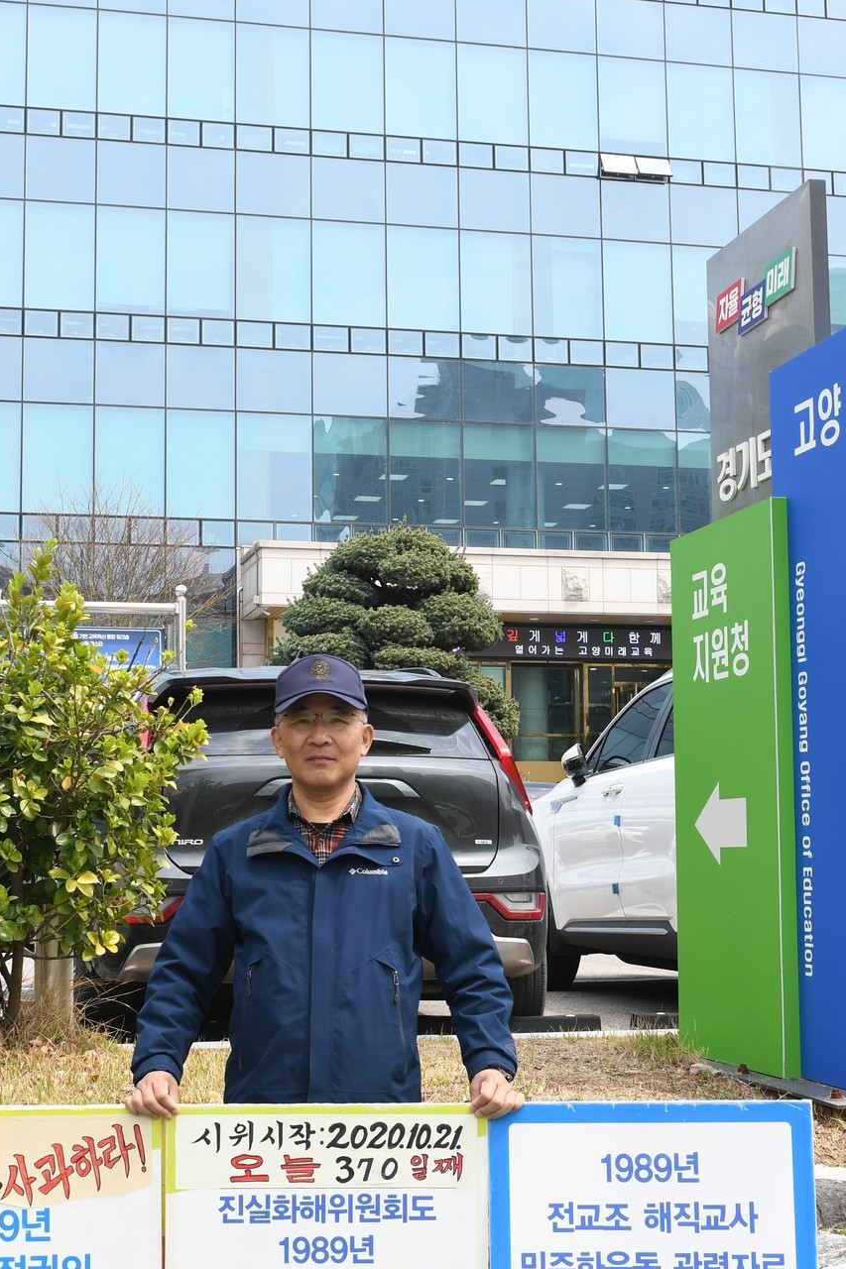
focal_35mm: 54
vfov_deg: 36.9
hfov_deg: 25.1
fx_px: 1904
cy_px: 658
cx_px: 403
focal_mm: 24
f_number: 6.3
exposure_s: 1/250
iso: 200
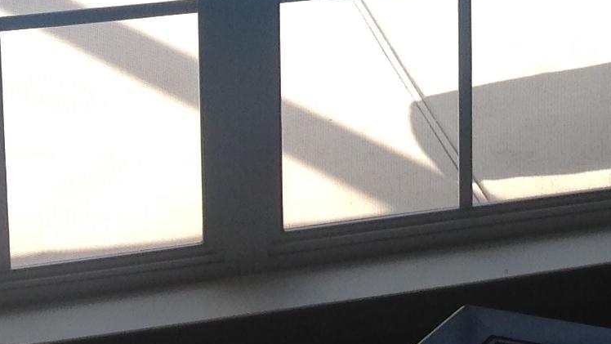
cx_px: 666
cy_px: -239
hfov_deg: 15.8
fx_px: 2139
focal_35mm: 132
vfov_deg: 8.9
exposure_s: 1/275
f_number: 2.4
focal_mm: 4.28
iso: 50
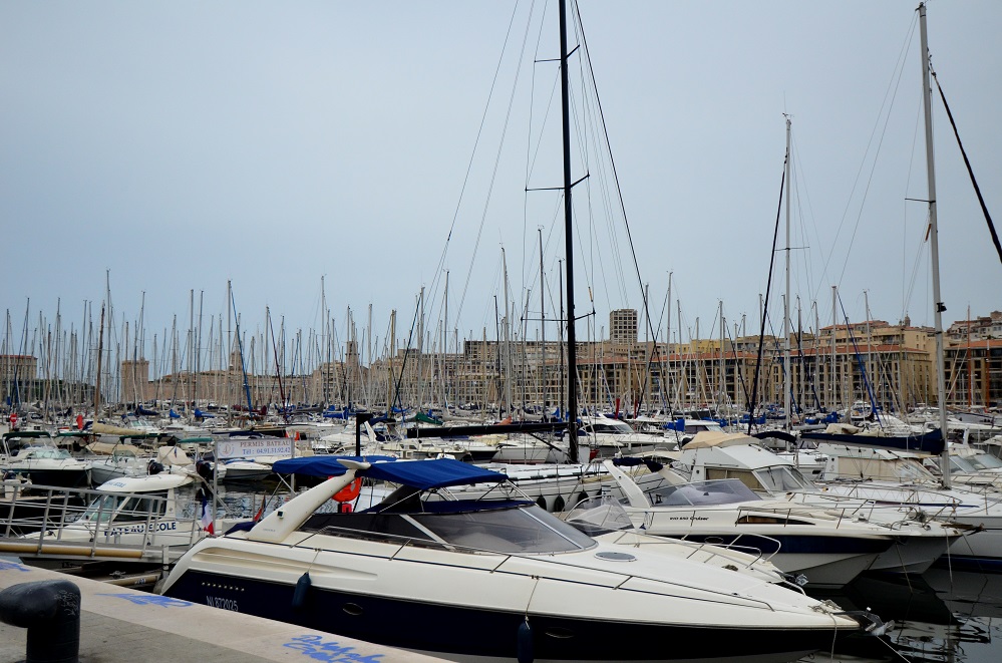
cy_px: 332
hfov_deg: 53.2
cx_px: 501
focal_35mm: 36
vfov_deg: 36.7
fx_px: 1000
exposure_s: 1/8000
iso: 800
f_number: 4.5
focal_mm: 24
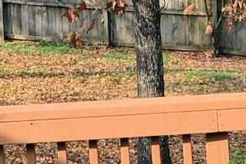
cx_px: 324
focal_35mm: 214
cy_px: 34
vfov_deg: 6.4
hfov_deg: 9.4
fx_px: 1462
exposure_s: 1/160
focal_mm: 18
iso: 100
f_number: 6.3
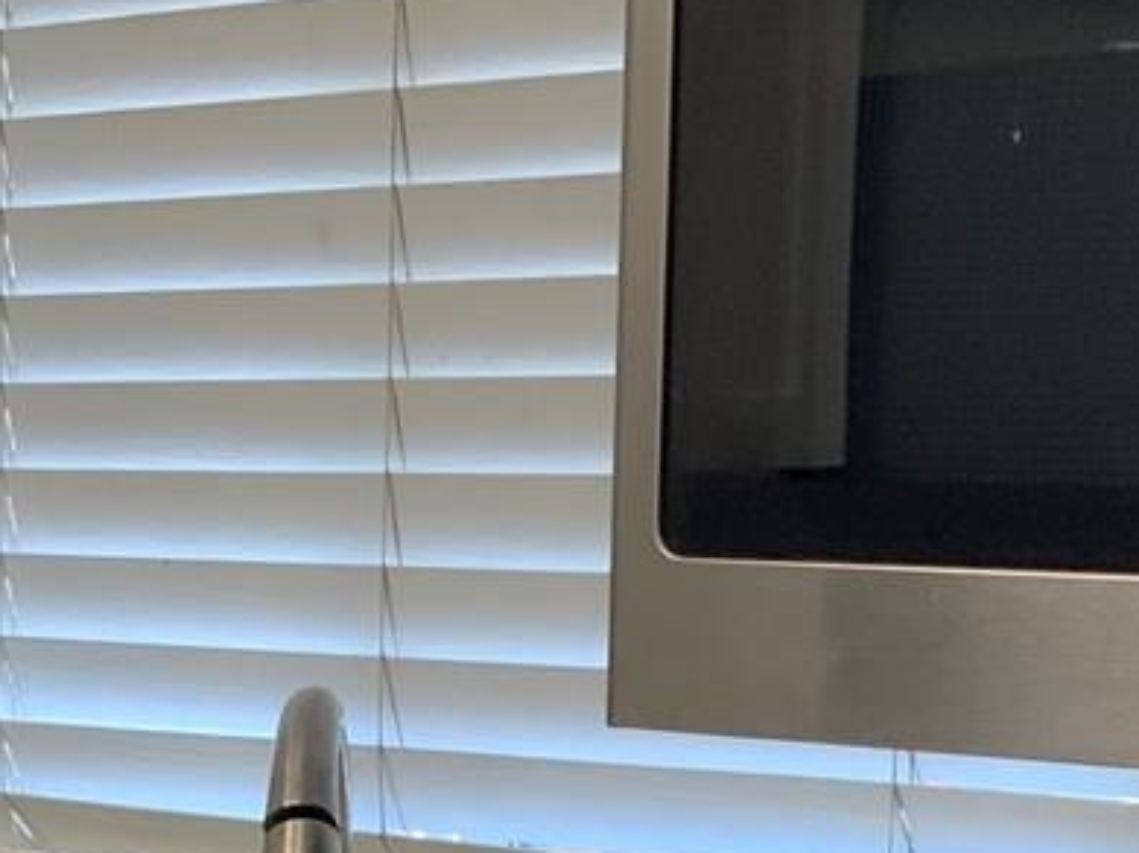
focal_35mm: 119
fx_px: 3913
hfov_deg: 16.5
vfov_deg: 11.9
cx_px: 359
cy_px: 1268
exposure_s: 1/60
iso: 64
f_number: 1.8
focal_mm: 3
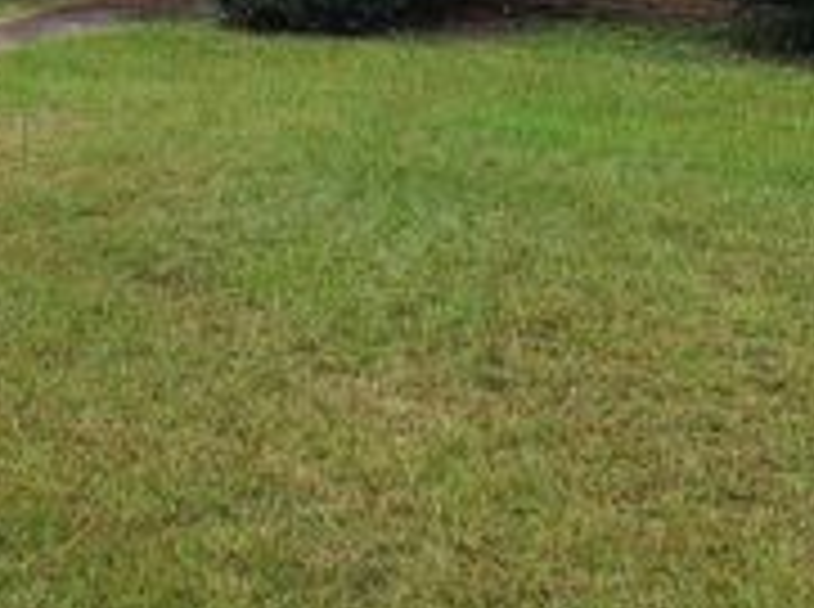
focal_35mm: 72
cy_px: -106
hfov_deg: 26.5
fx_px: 1690
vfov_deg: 19.3
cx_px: 153
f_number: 1.8
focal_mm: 5.4
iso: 40
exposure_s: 1/1293
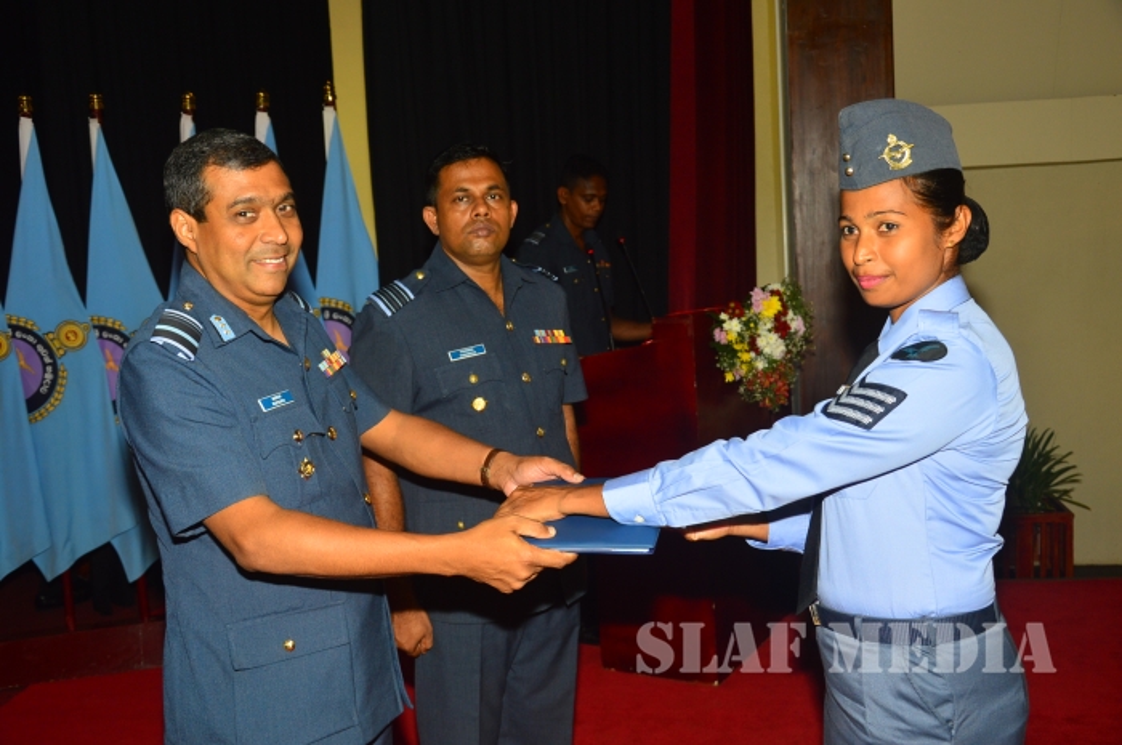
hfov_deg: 53.2
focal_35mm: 36
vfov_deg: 36.8
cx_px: 561
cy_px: 372
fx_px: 1121
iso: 400
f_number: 3.8
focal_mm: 24
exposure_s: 1/100
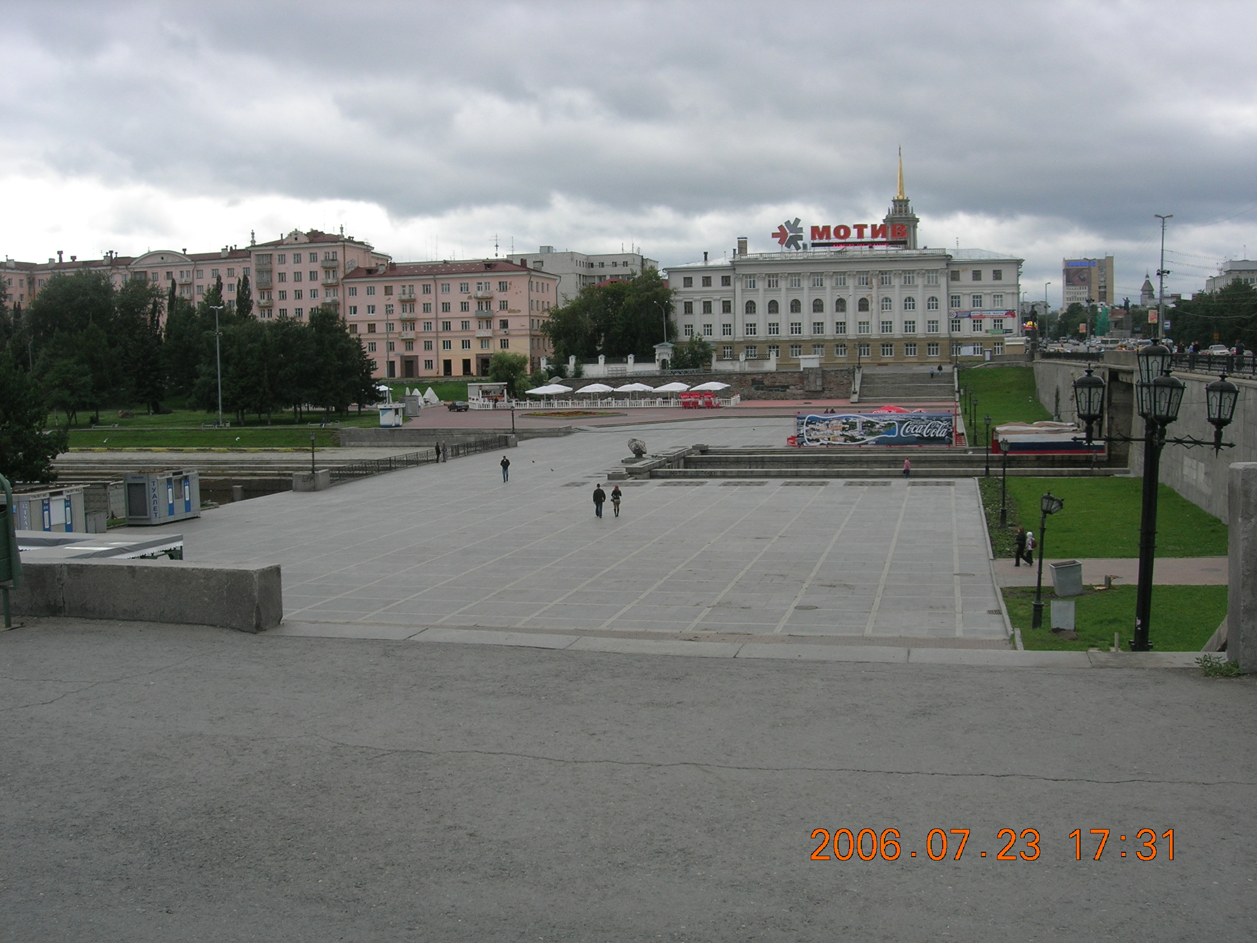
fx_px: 1380
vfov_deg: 37.7
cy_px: 472
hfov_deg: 49.0
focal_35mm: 38
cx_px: 628
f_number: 4.8
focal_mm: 7.8
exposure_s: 1/343
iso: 64
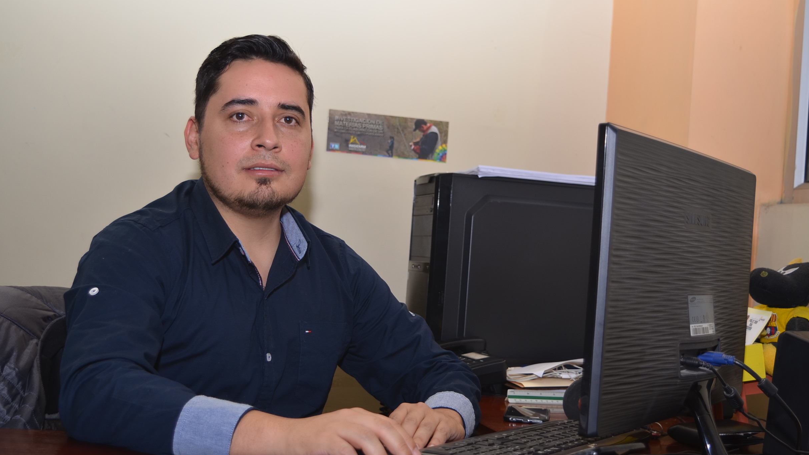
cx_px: 400
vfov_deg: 24.2
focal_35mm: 50
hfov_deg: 41.7
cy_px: 245
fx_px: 1063
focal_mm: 31
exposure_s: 1/200
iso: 160
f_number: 4.5
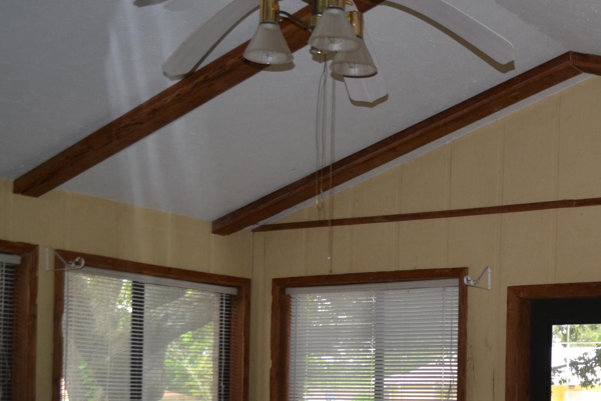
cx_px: 535
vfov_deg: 21.1
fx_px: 1052
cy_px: 372
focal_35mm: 63
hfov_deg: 30.6
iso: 400
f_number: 4
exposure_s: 1/80
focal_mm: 22
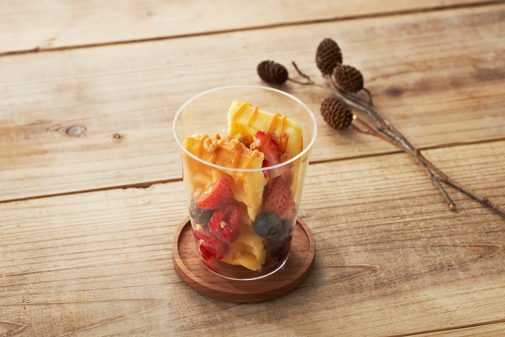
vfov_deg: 16.1
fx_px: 1192
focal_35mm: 85
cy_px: 168
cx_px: 252
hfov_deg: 23.9
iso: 100
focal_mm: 85
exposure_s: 1/160
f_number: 11
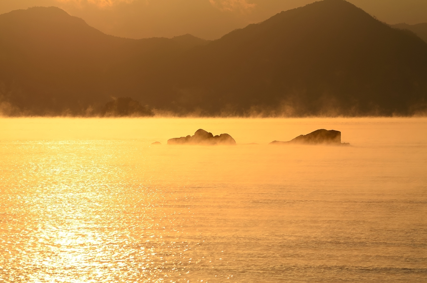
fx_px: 3728
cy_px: 142
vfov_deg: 4.3
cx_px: 214
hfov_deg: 6.6
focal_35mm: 315
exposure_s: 1/1000
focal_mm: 210
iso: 100
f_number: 10
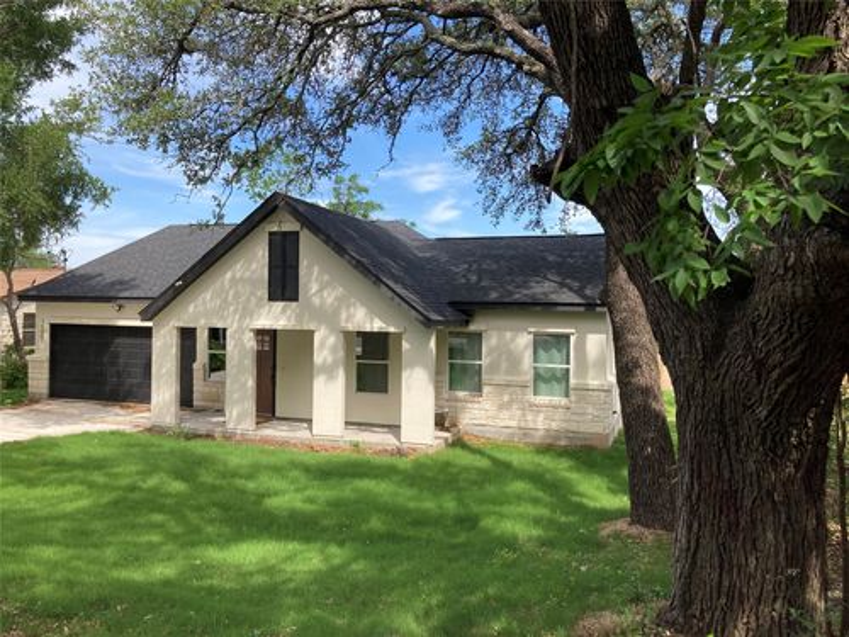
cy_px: 318
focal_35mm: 28
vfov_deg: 49.7
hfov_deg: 63.4
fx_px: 687
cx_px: 424
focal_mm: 3.99
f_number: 1.8
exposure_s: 1/842
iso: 20
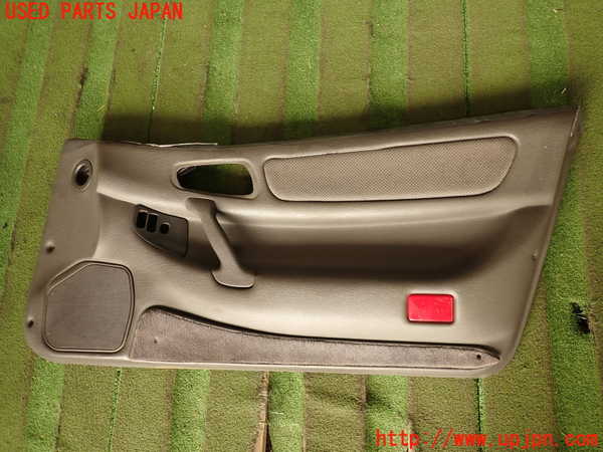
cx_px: 302
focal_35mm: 25
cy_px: 226
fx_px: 435
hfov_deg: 69.4
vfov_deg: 54.9
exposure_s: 1/60
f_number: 2
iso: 100
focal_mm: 4.5
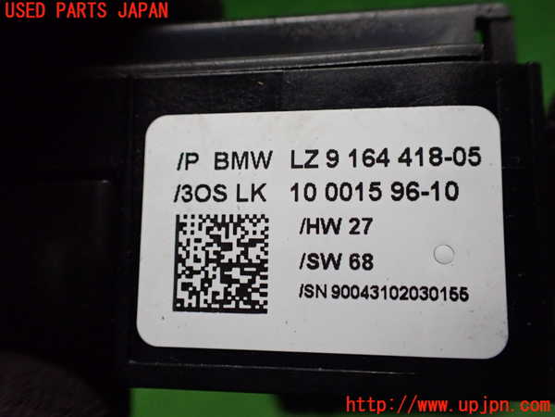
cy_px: 208
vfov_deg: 46.8
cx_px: 278
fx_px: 481
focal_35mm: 30
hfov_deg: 60.0
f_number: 2.3
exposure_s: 1/125
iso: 800
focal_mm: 5.4
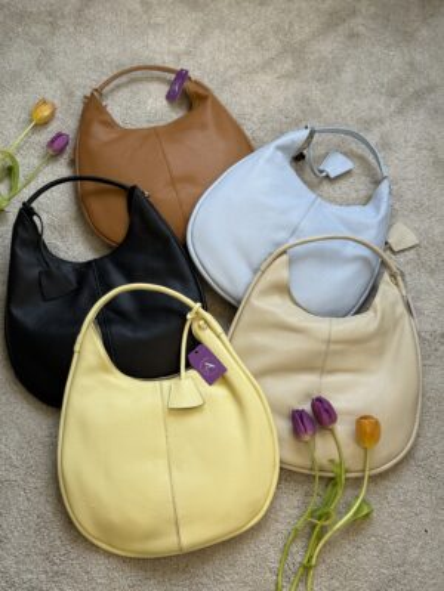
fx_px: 821
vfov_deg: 39.7
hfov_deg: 30.3
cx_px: 222
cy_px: 296
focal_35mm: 48
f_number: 1.78
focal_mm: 6.76
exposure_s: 1/245
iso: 64
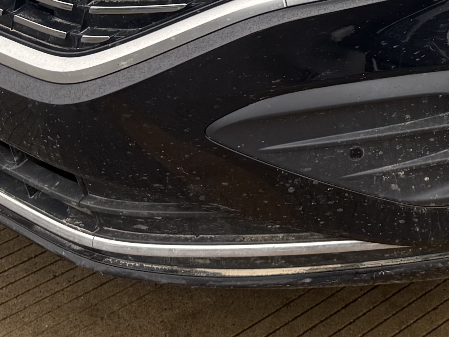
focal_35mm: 95
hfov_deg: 20.0
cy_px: -161
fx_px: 1232
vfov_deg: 14.5
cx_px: 450
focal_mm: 6.76
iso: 80
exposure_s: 1/368
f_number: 1.78
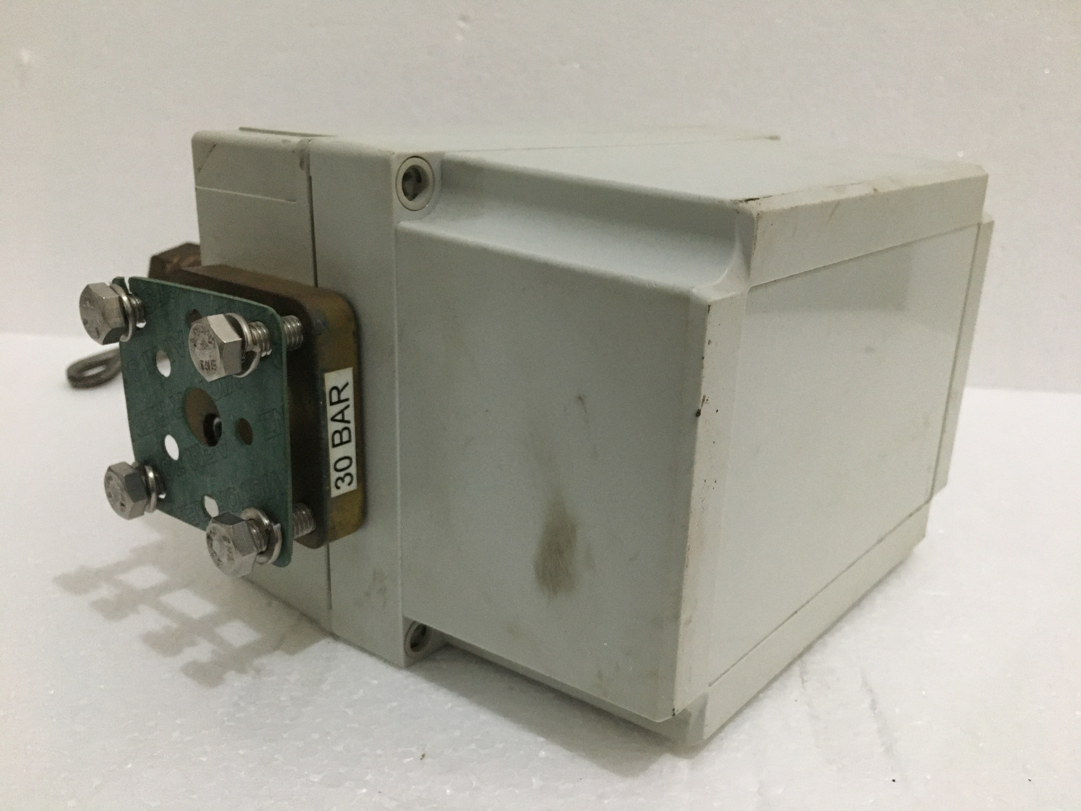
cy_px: 406
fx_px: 906
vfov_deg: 48.2
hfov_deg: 61.7
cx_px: 540
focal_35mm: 29
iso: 200
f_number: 2.2
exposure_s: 1/25
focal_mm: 4.15
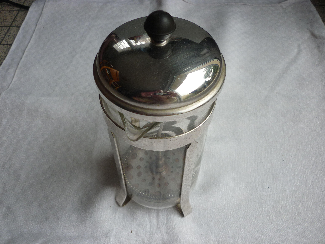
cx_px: 162
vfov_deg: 42.9
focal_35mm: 33
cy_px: 122
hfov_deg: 55.4
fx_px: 310
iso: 80
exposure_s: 1/100
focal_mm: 5.5
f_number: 2.8
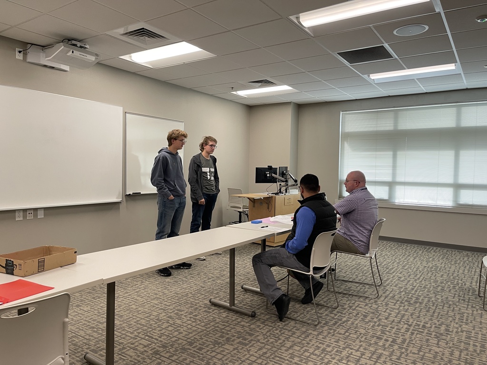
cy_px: 182
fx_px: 352
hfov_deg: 69.4
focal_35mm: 25
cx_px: 244
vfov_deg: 54.9
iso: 125
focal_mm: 5.1
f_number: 1.6
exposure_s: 1/60
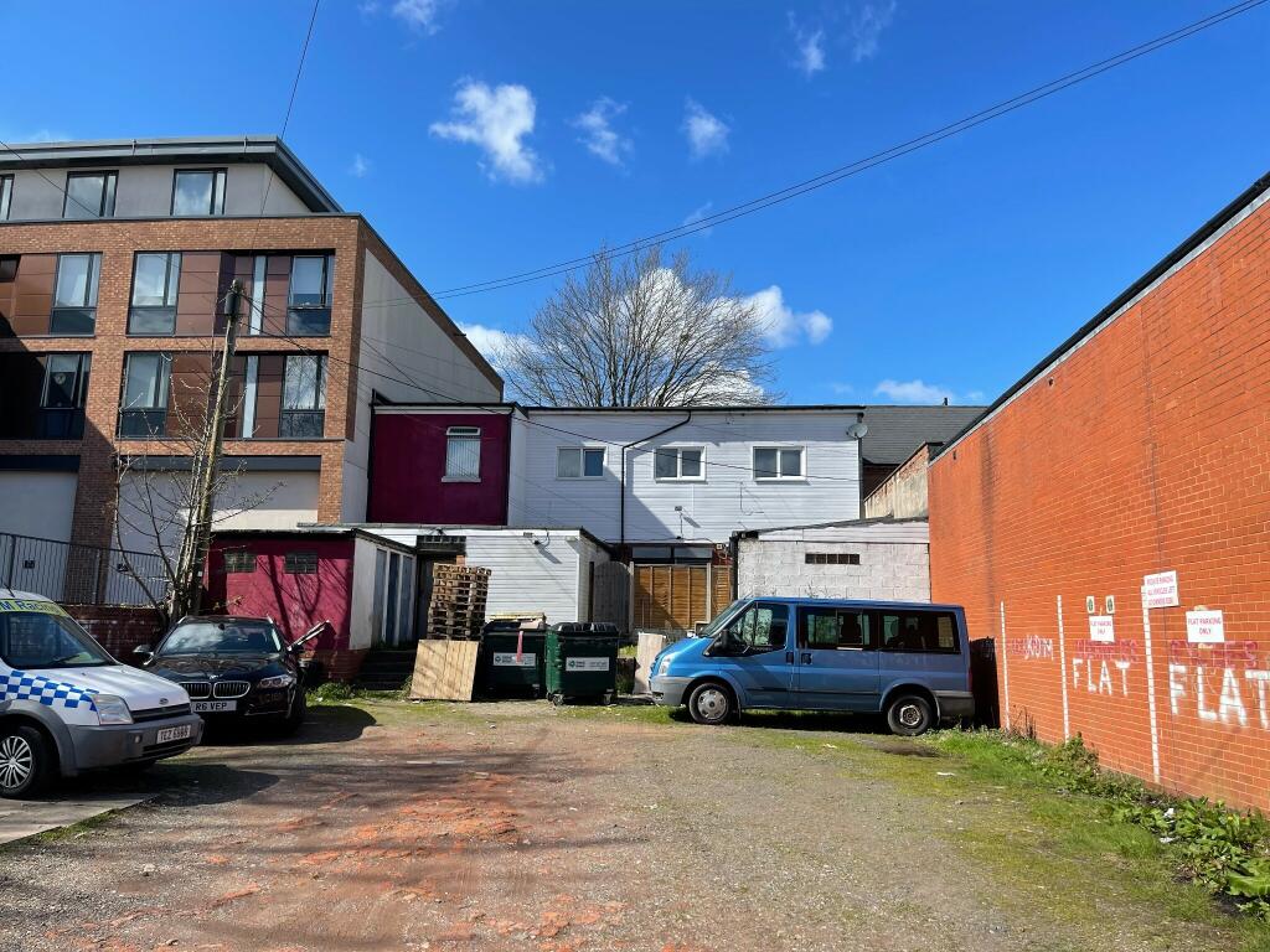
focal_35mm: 26
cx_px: 635
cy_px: 476
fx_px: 954
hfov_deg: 67.3
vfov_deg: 53.1
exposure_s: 1/3165
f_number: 1.6
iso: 32
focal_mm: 5.1
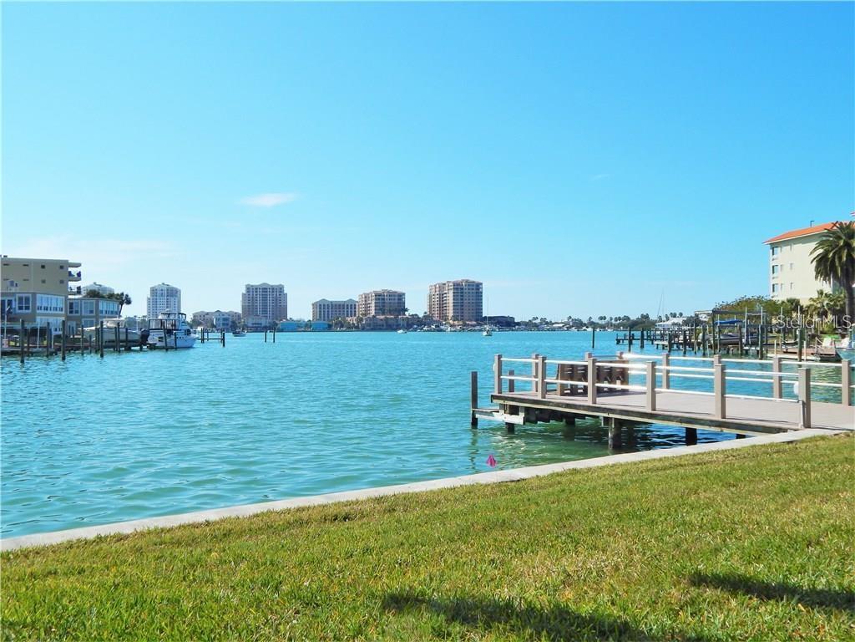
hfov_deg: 58.4
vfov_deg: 45.4
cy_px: 321
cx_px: 428
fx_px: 766
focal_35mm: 31
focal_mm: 5.6
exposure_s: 1/800
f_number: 6.5
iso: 125
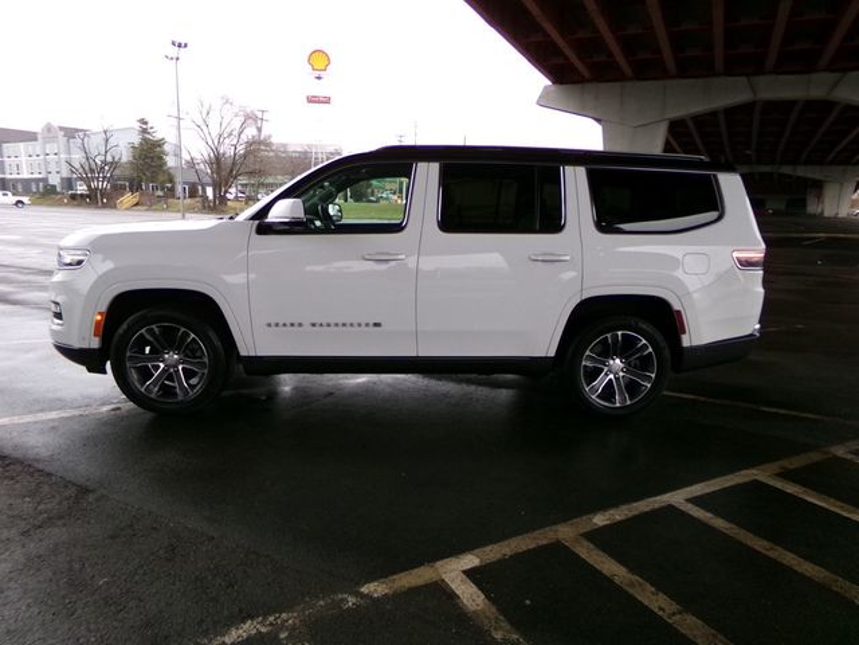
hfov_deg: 71.6
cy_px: 322
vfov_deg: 56.8
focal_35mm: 24
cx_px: 430
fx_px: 596
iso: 217
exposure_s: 1/60
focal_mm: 4.3
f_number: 3.7
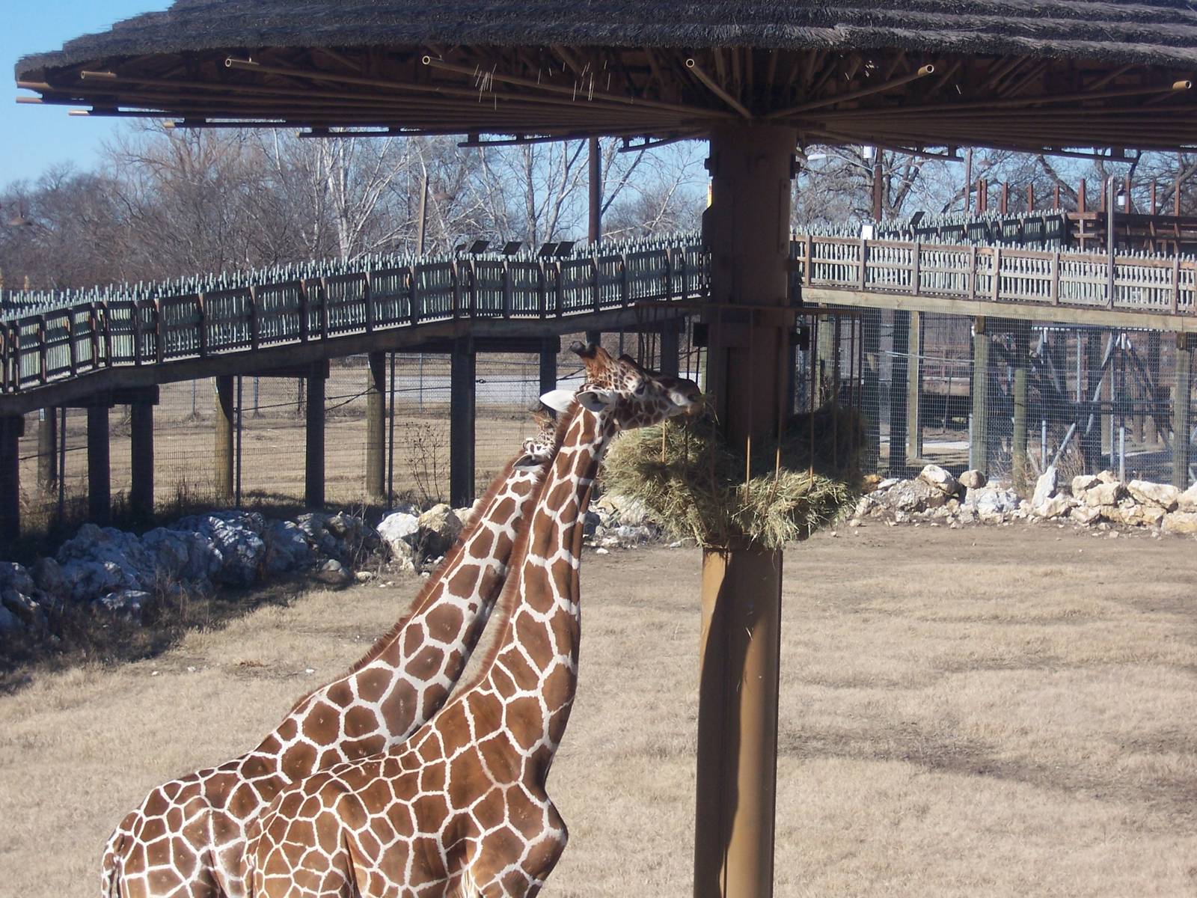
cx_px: 598
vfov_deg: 13.7
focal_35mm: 108
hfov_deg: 18.2
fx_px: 3735
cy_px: 449
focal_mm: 18
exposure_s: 1/350
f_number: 5.6
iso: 80
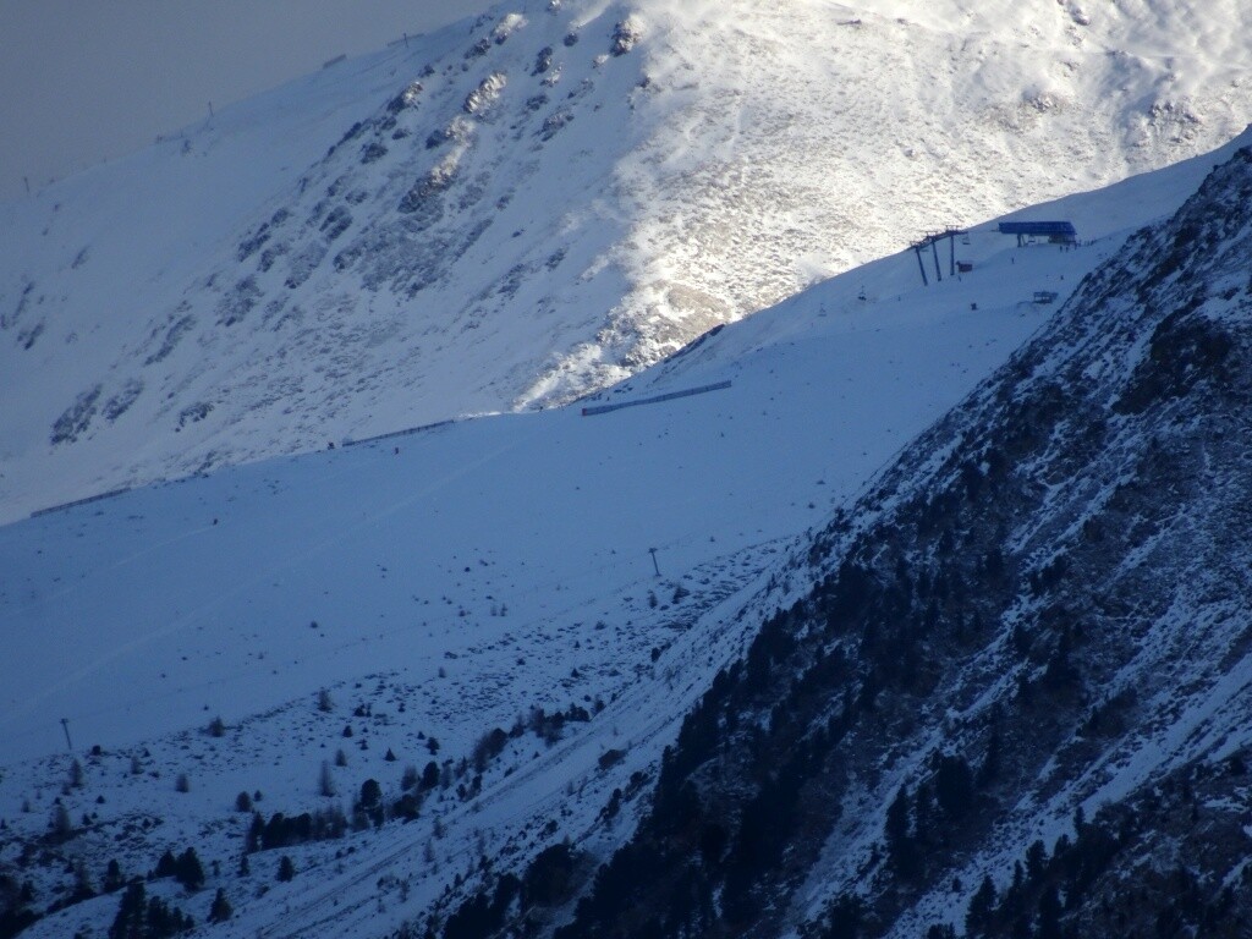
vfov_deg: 2.1
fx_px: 26041
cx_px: 626
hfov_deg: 2.8
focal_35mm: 720
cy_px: 470
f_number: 6.4
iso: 80
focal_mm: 123
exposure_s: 1/400
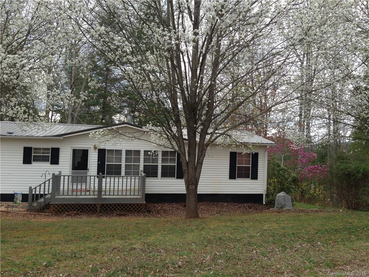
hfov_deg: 55.4
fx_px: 352
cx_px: 184
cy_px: 138
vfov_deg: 42.9
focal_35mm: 33
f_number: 2.4
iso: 50
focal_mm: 4.12
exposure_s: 1/559
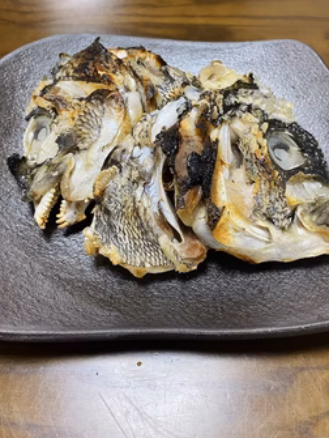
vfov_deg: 57.9
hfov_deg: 45.5
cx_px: 170
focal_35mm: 31
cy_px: 180
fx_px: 392
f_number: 1.8
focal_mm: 4.25
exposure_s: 1/60
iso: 160
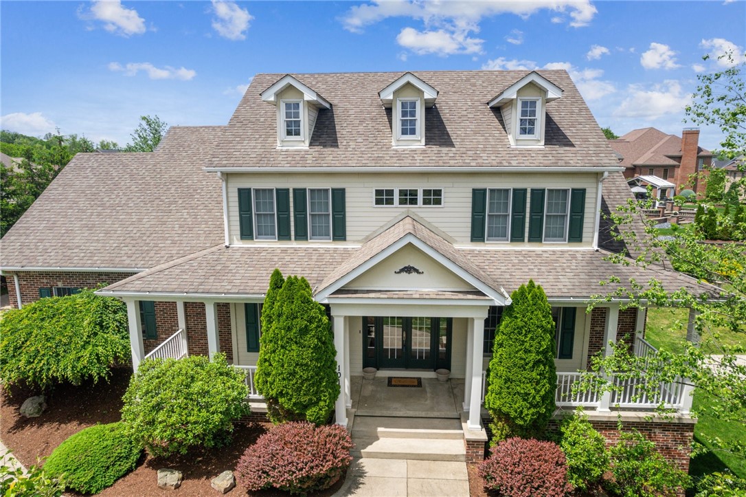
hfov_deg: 78.6
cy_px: 248
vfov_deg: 57.2
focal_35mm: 22
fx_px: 456
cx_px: 373
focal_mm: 8.38
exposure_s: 1/2500
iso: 140
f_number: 2.8
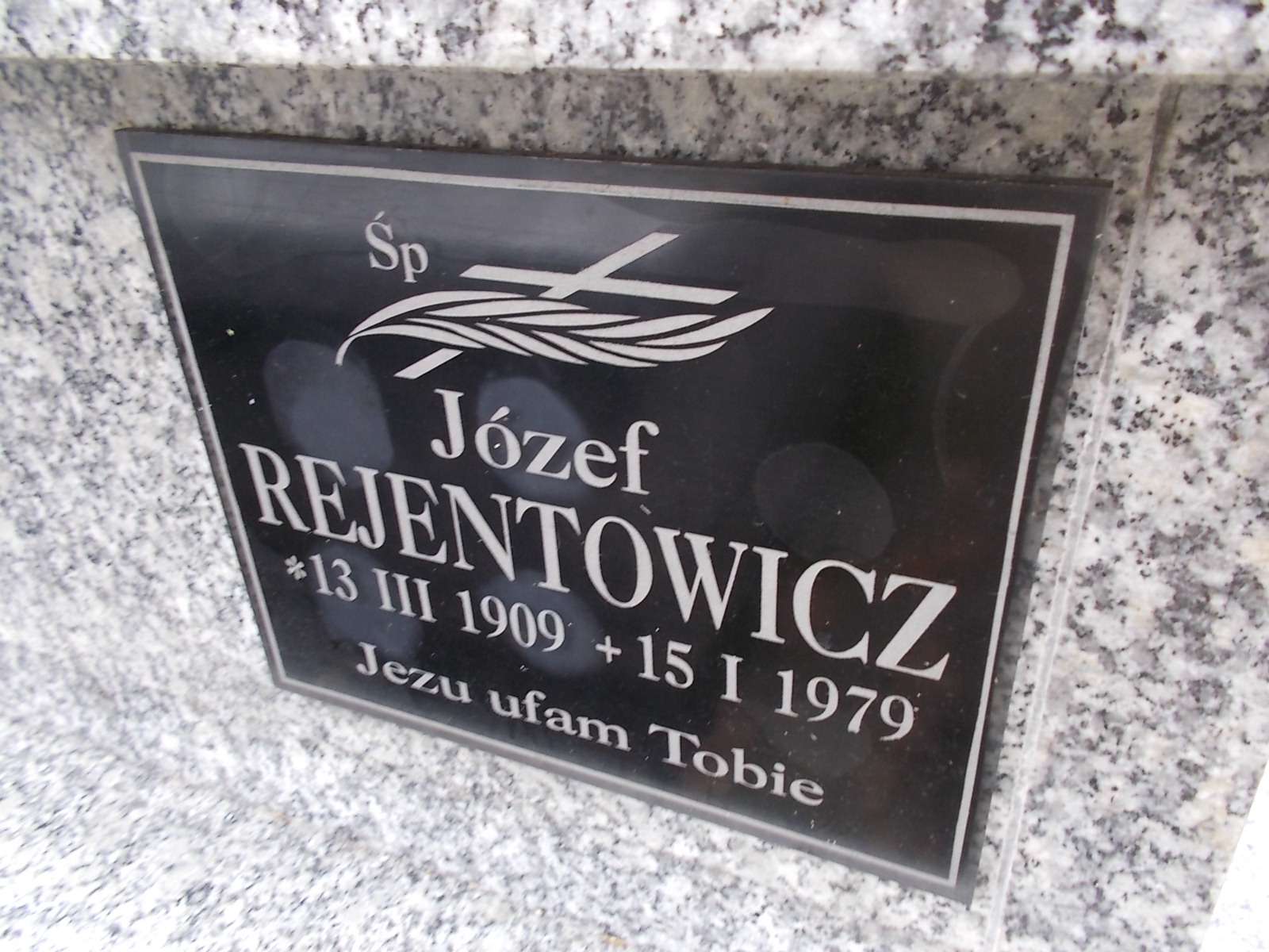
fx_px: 953
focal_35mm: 26
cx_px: 634
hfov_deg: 67.3
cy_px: 476
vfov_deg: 53.1
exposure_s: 1/25
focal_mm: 4.6
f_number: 3.2
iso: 160
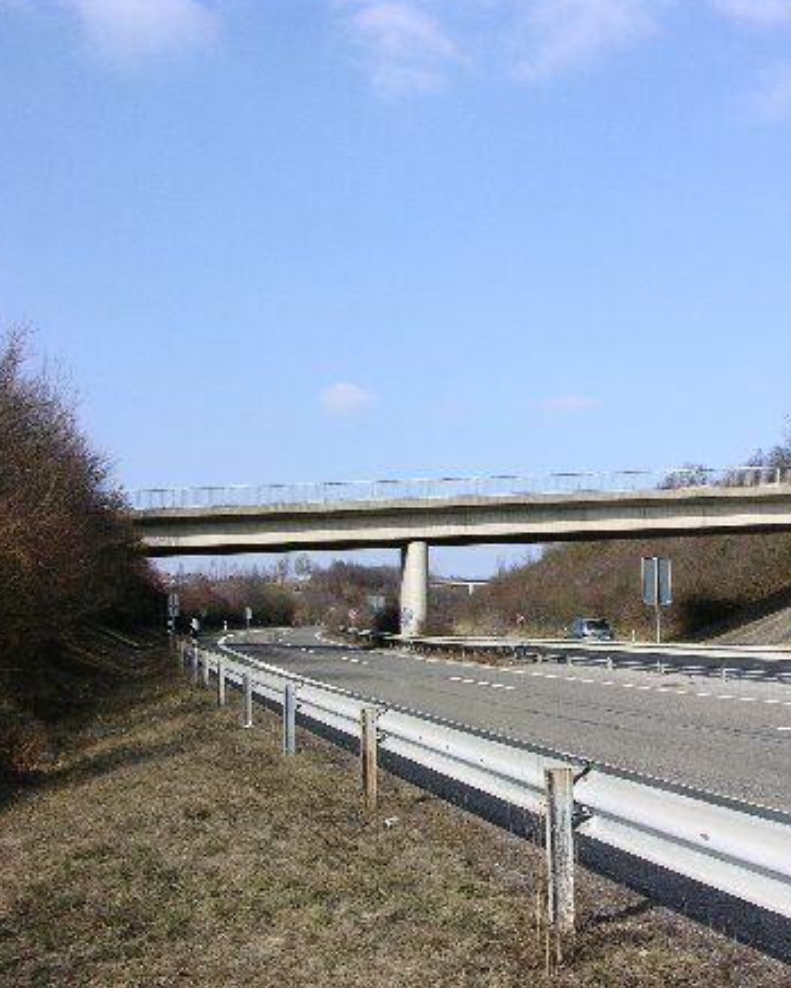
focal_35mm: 46
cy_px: 492
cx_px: 615
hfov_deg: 32.0
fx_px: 1346
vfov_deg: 40.3
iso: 50
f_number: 8
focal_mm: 8.9
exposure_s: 1/120
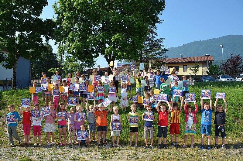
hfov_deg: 67.5
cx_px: 122
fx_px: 182
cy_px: 80
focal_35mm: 27
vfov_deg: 47.7
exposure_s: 1/250
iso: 200
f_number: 9
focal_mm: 18
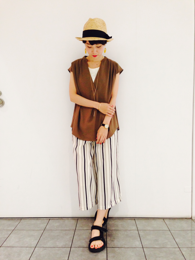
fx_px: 248
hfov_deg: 42.9
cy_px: 130
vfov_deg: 55.4
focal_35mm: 33
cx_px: 98
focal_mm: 4.12
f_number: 2.4
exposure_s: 1/20
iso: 160
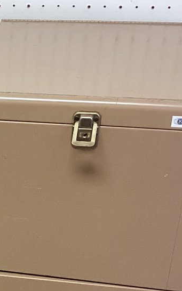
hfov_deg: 13.0
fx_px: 723
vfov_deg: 22.3
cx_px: -144
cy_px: 252
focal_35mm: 91
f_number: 2.4
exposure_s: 1/60
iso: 250
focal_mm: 3.3
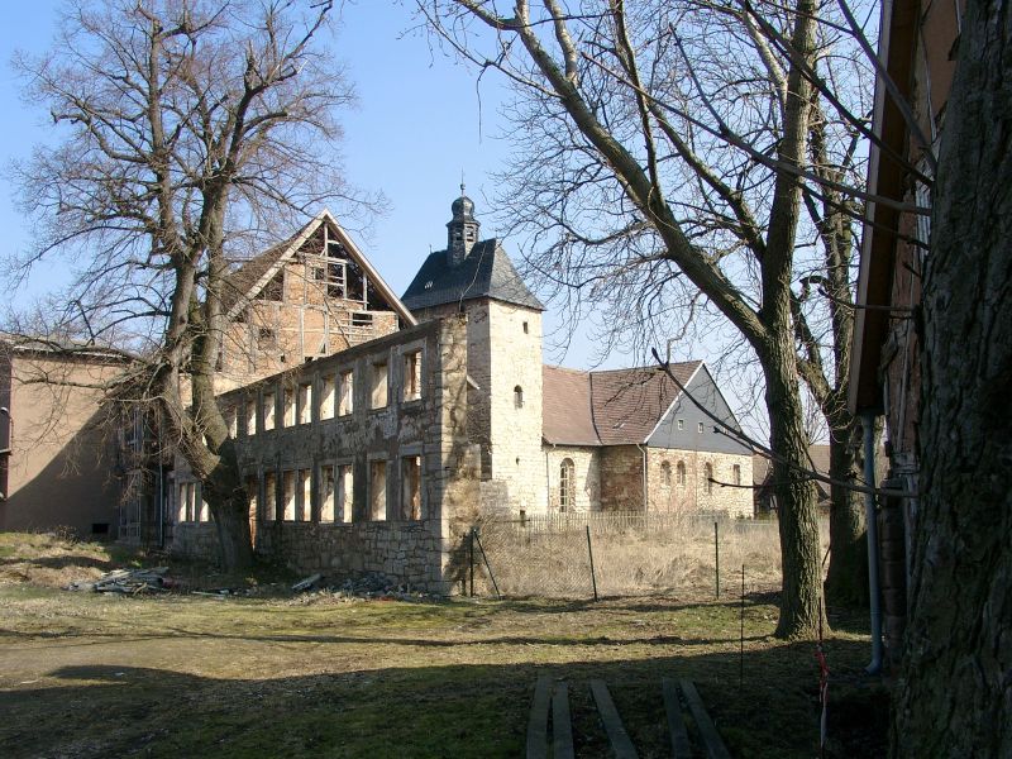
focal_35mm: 34
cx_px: 506
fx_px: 994
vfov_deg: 41.8
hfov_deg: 54.0
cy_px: 380
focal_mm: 7.13
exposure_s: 1/524
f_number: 4
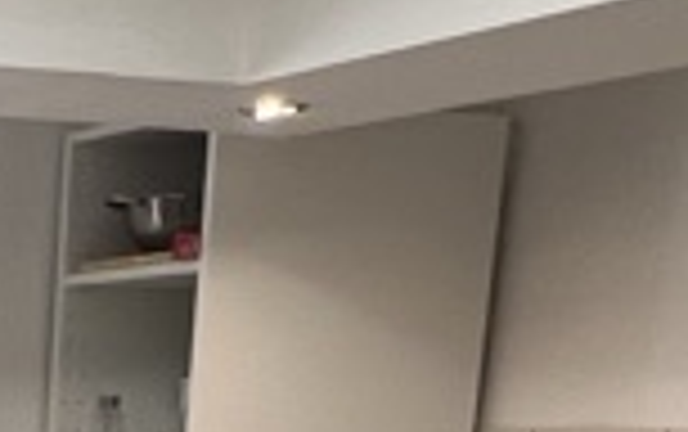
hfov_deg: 19.3
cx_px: -387
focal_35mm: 92
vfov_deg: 12.2
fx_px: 1727
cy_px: 927
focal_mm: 1.57
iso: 250
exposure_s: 1/100
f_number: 1.8
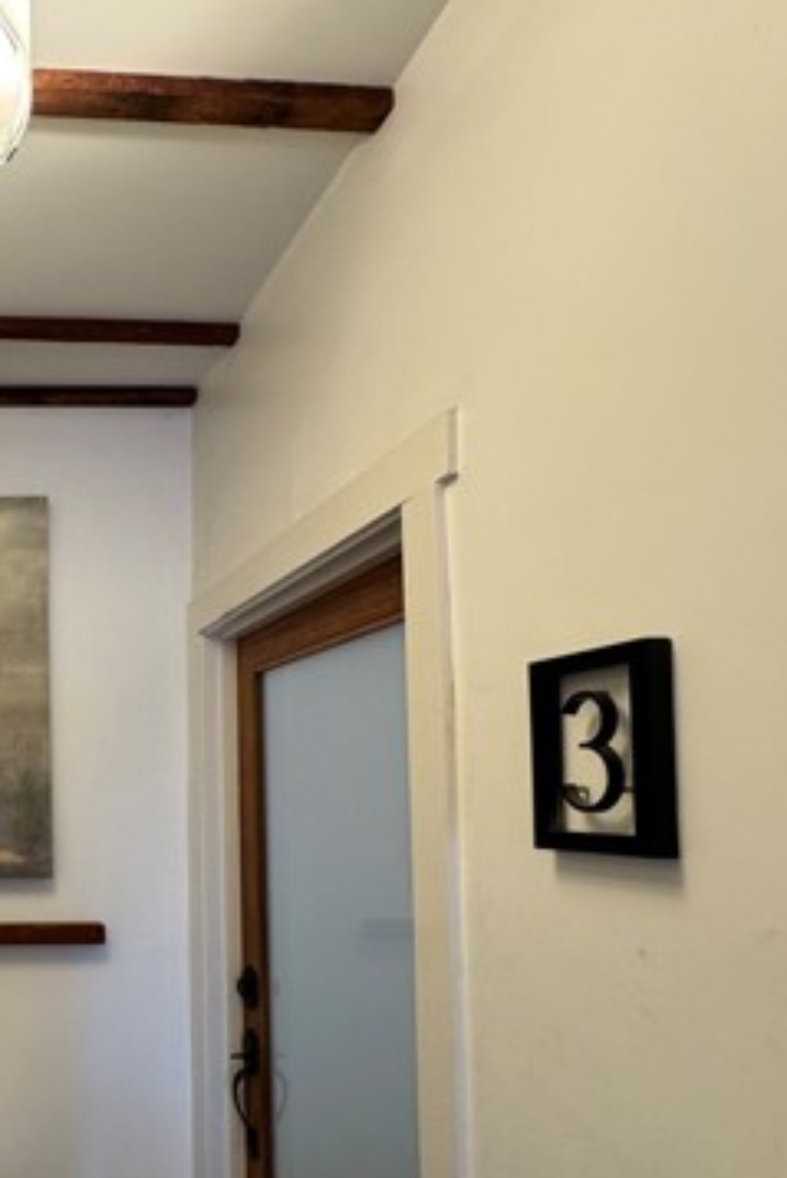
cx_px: -46
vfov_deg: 67.9
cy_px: 760
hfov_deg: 41.3
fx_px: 852
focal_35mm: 26
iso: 200
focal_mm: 2.22
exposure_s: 1/60
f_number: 2.2
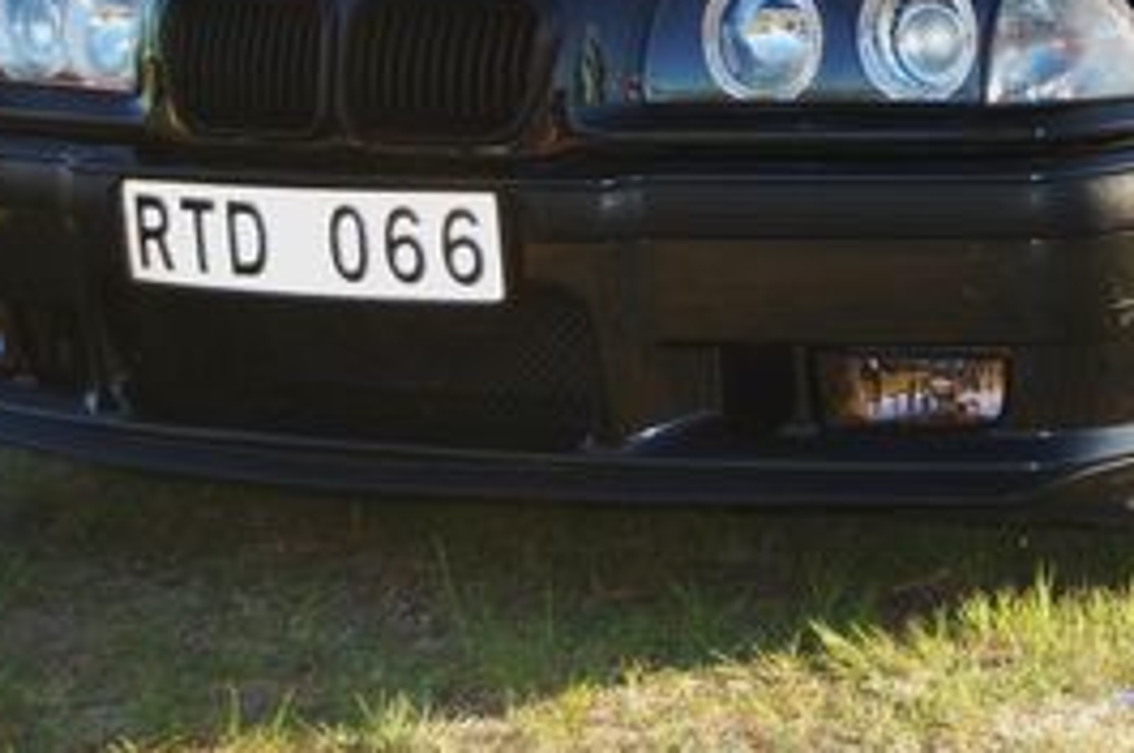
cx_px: 1100
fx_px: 4562
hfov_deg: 14.0
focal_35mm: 145
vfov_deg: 9.3
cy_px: -145
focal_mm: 40
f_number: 5
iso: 400
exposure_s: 1/400
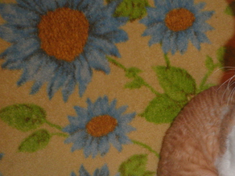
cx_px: 204
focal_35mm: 49
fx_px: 333
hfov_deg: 36.8
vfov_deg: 29.4
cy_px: 123
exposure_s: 1/30
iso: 160
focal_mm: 4.7
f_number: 2.8
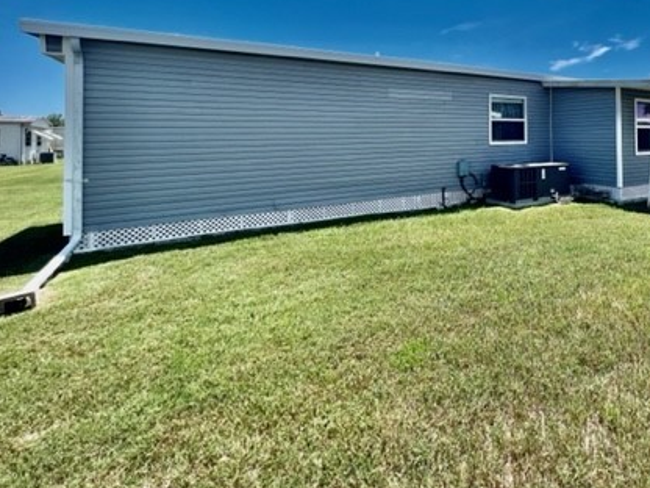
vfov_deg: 62.5
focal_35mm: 20
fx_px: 376
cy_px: 127
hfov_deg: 75.0
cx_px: 498
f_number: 1.8
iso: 32
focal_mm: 1.57
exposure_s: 1/1340
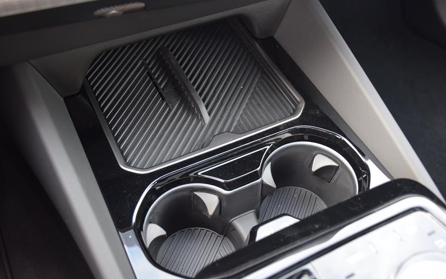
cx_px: 223
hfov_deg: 49.3
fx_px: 486
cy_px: 140
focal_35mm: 40
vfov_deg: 32.0
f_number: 3.8
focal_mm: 26
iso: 1000
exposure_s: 1/60
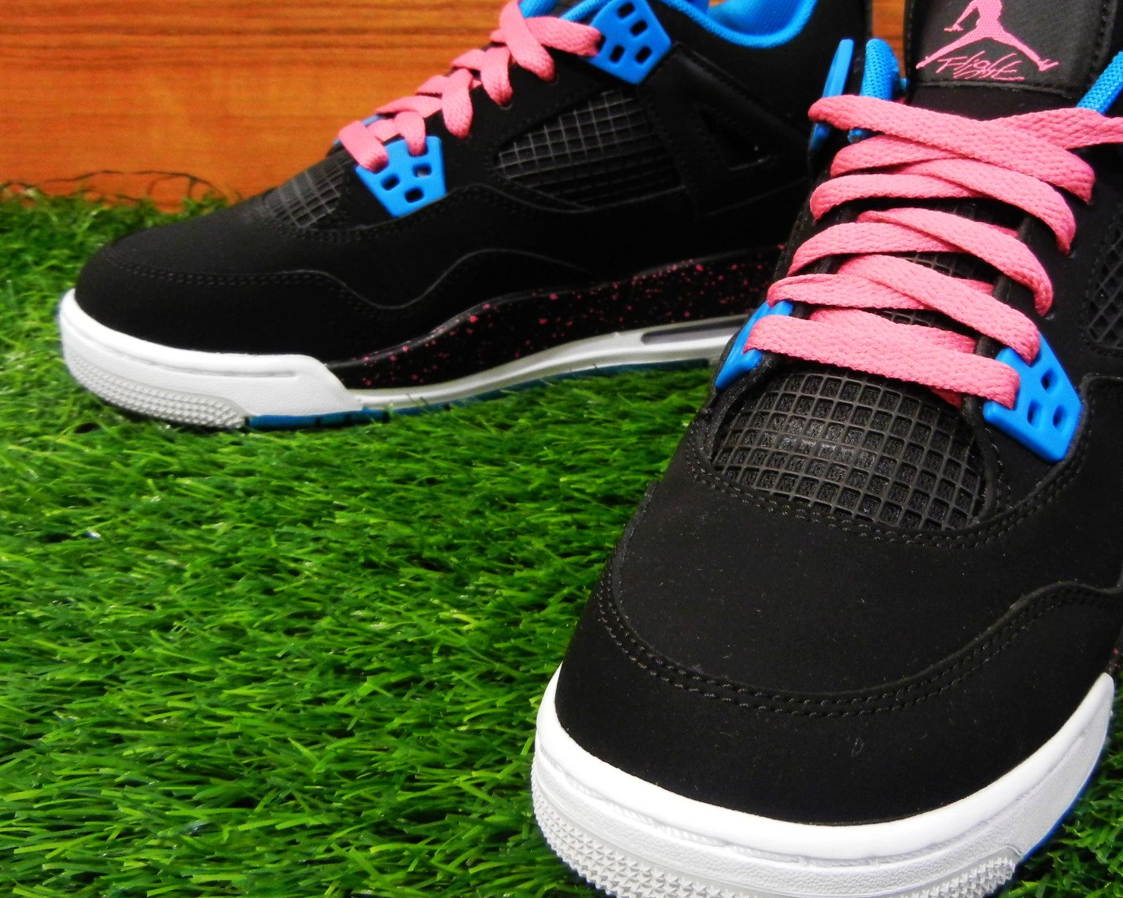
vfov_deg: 35.6
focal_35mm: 42
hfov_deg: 43.7
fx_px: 1396
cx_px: 655
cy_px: 402
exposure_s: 1/42
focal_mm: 5.4
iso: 640
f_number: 3.5
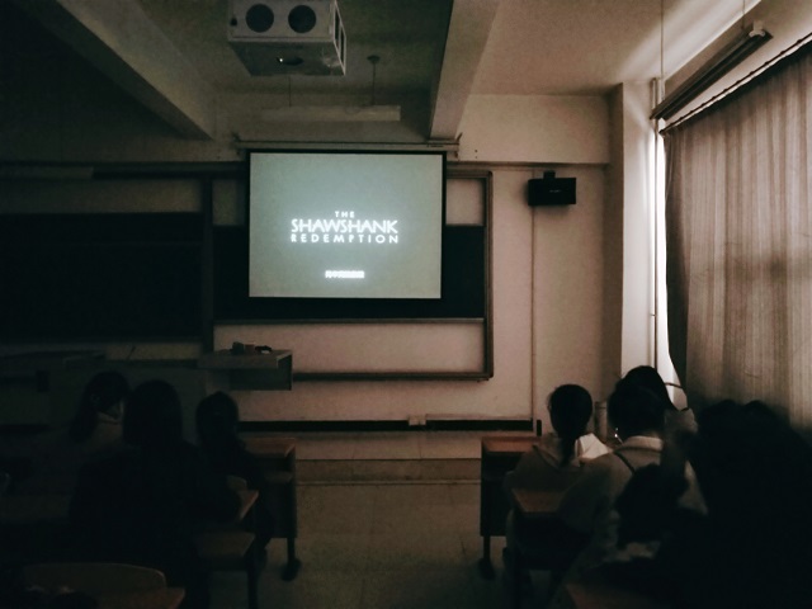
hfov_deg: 60.0
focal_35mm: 30
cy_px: 304
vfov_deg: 46.8
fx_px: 704
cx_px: 406
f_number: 1.8
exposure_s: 1/16.7
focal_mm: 3.95
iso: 3548
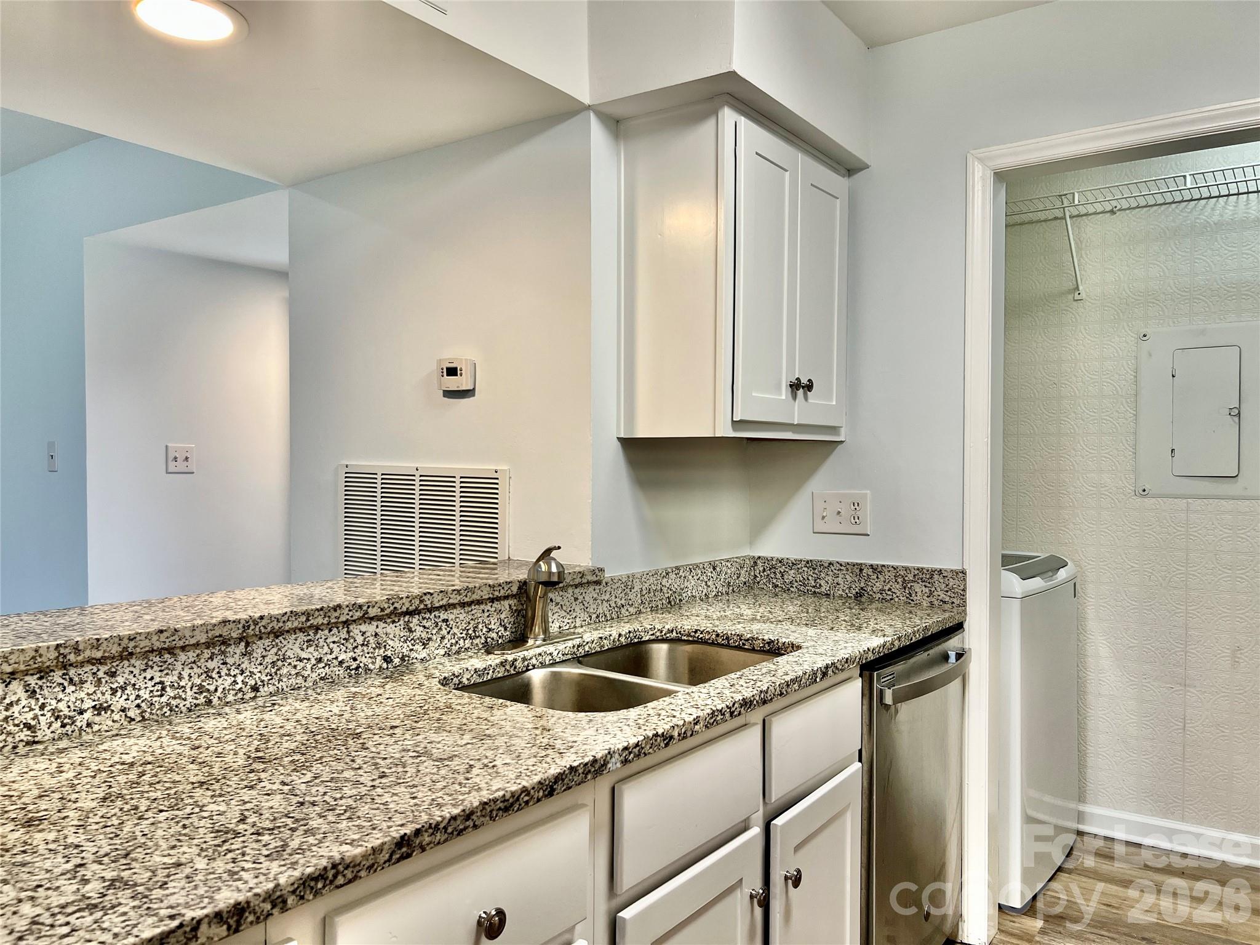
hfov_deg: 67.3
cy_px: 472
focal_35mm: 26
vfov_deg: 53.1
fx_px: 946
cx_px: 630
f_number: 1.5
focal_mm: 5.7
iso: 100
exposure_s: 1/120
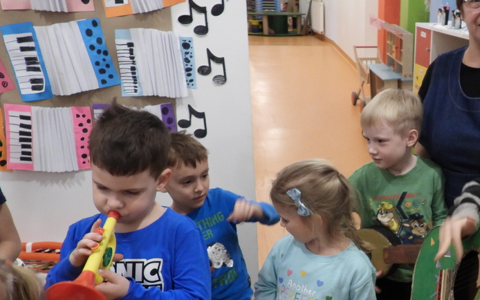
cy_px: 220
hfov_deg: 43.0
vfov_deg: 28.8
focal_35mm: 44
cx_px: 389
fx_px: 576
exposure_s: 1/30
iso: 250
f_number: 2.8
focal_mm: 4.3
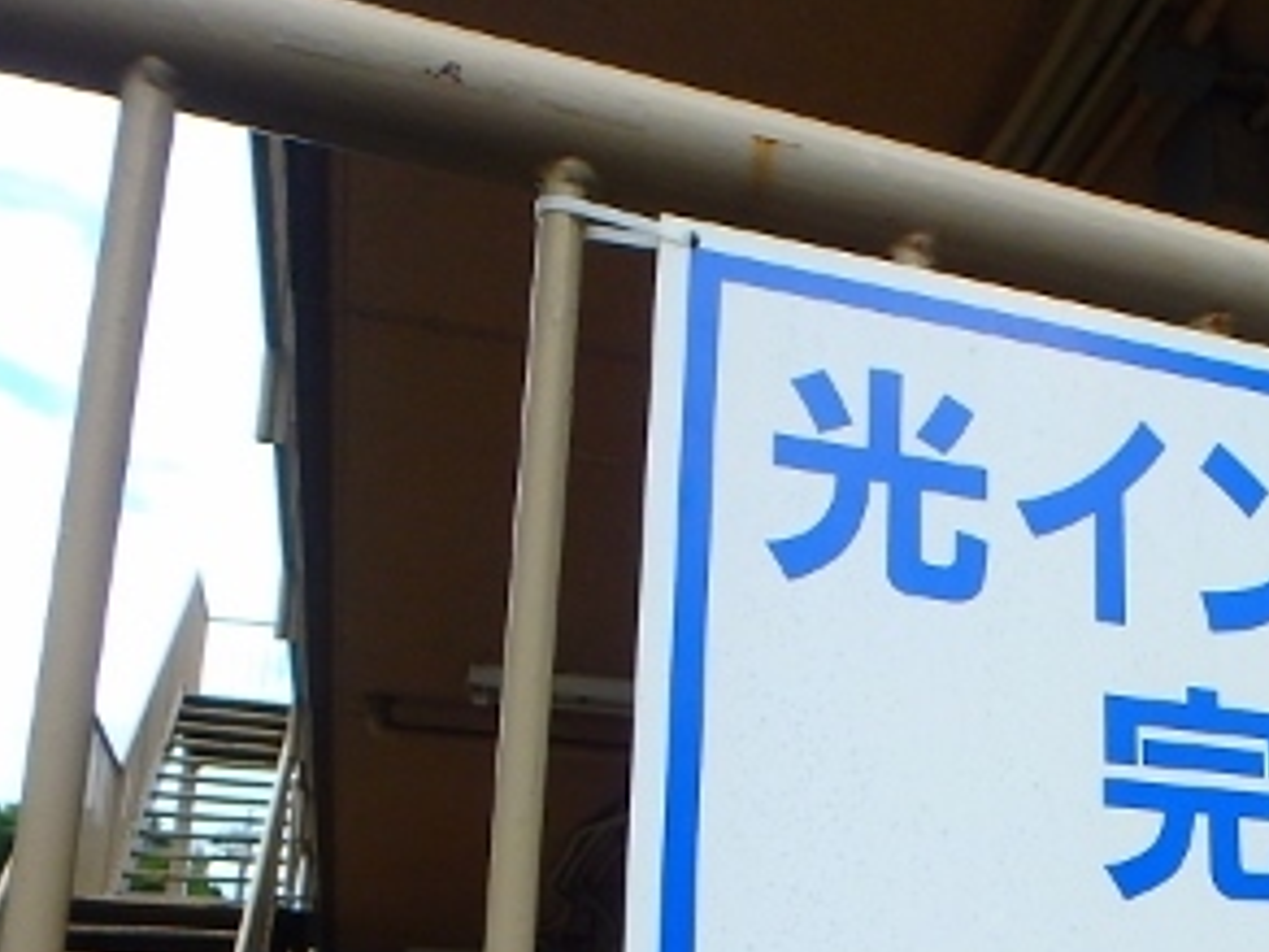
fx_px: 1686
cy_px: 861
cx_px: 1352
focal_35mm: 46
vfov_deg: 30.1
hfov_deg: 35.9
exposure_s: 1/500
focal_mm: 3.7
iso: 125
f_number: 3.5
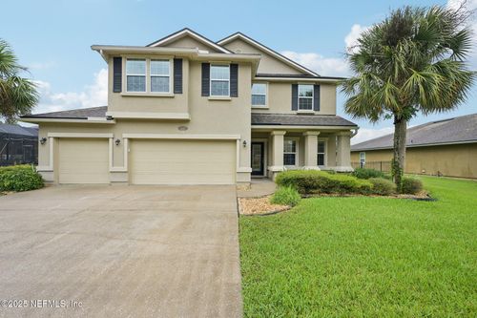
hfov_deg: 100.4
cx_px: 238
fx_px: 199
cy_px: 159
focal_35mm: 15
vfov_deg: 77.3
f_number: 8
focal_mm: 15
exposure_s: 1/180
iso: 100
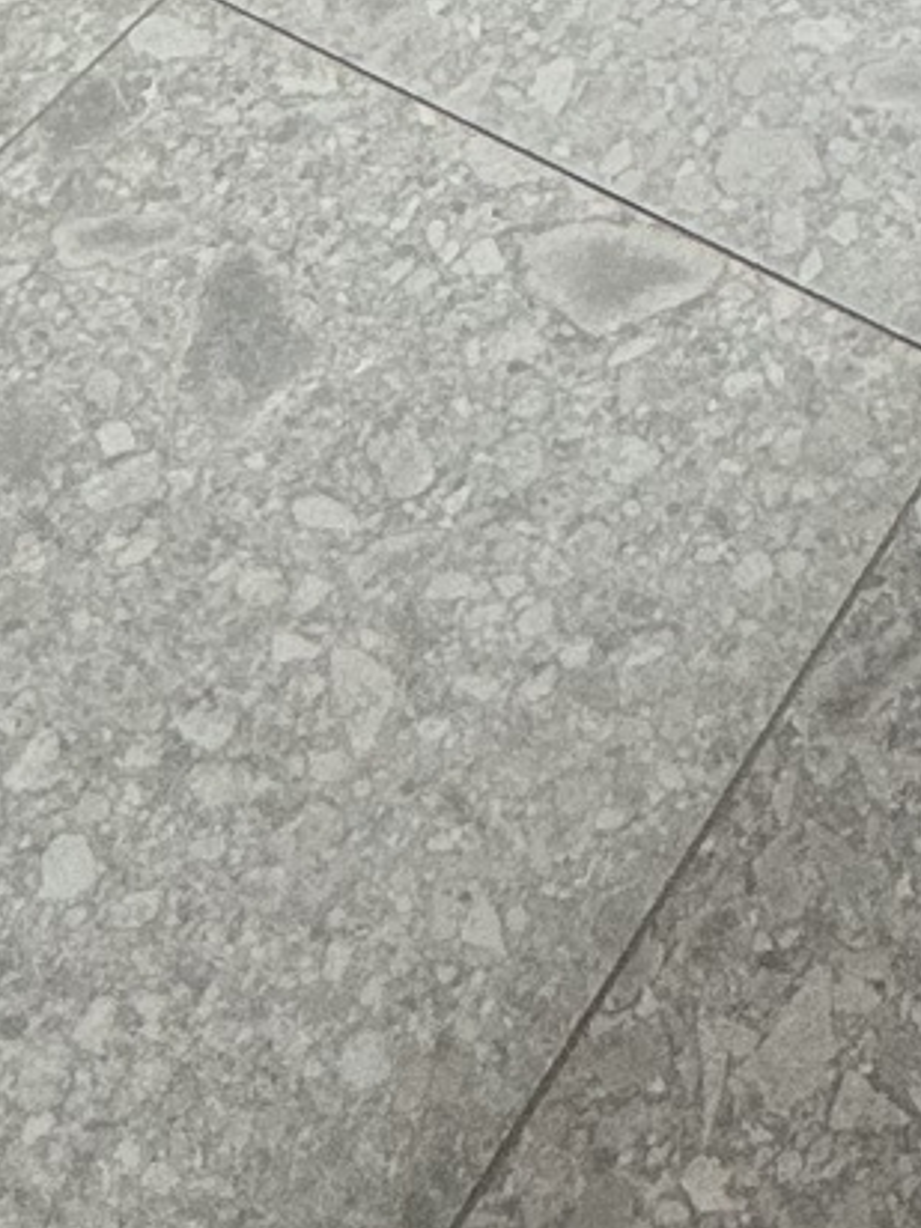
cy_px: -1556
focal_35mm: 87
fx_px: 3086
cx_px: 939
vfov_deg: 15.3
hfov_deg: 16.6
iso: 64
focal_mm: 2.22
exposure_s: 1/99
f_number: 2.2
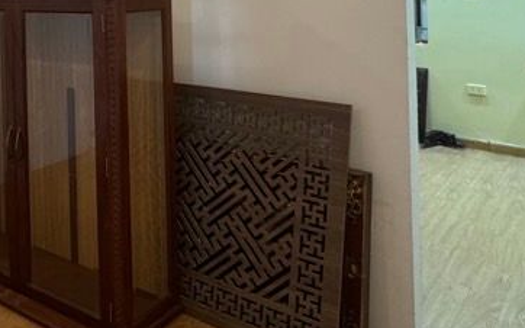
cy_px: -15
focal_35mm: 42
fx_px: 601
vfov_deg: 28.3
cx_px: 22
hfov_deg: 42.0
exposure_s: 1/50
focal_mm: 2.22
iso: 400
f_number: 2.2
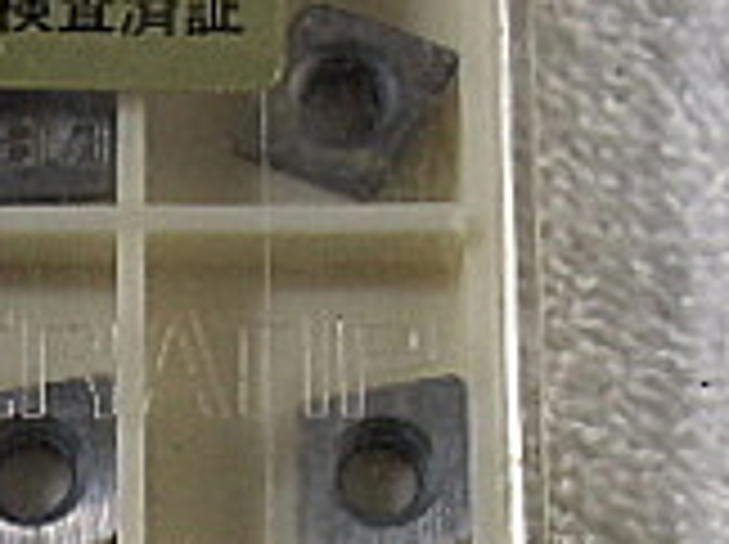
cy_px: 850
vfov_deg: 14.4
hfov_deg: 20.3
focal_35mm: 95
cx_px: 94
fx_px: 1998
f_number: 3
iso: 200
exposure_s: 1/125
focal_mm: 4.24
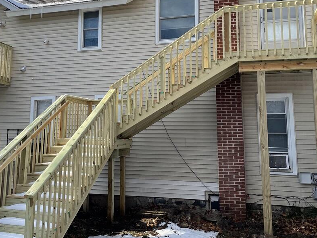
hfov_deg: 46.6
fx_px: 366
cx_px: 131
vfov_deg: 35.7
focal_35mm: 40
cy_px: 82
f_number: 1.6
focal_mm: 4.2
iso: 32
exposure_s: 1/1366
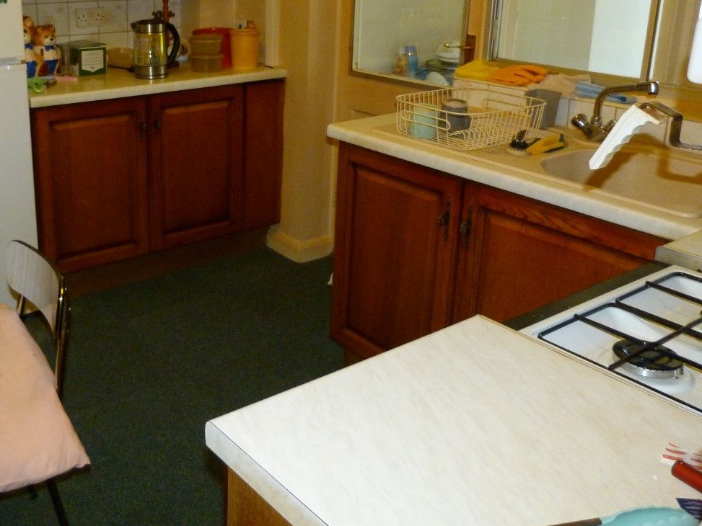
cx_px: 206
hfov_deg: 48.8
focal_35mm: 37
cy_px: 155
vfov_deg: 38.0
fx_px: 750
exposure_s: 1/60
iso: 250
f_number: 2.8
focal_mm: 4.5
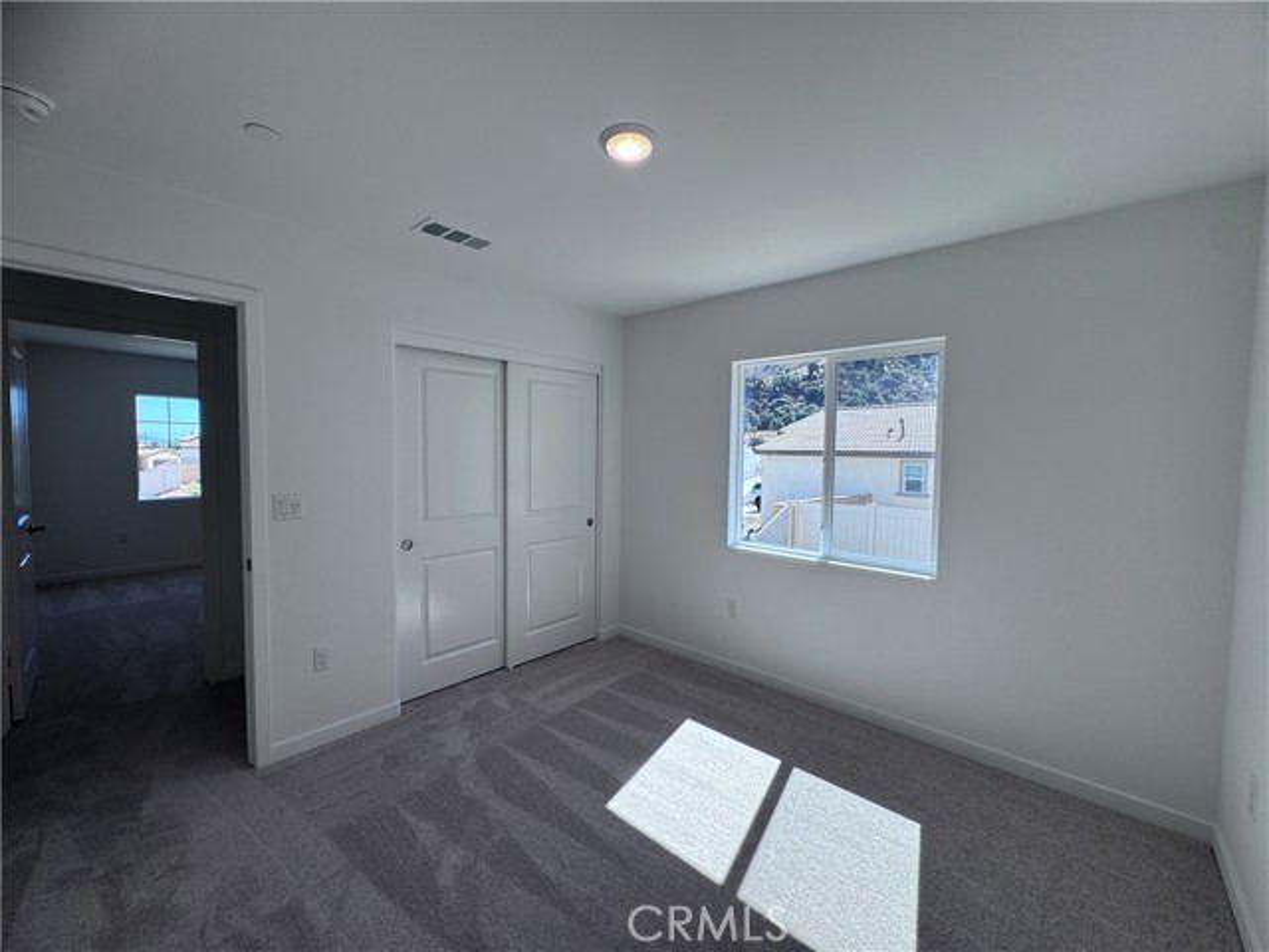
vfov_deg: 85.7
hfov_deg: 102.1
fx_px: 513
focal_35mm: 14
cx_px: 634
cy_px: 476
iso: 40
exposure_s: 1/217
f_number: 2.2
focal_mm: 2.22
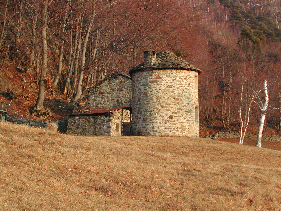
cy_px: 106
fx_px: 925
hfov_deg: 17.3
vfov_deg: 13.0
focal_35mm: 114
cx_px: 140
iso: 100
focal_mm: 24
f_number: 4.9
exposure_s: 1/159
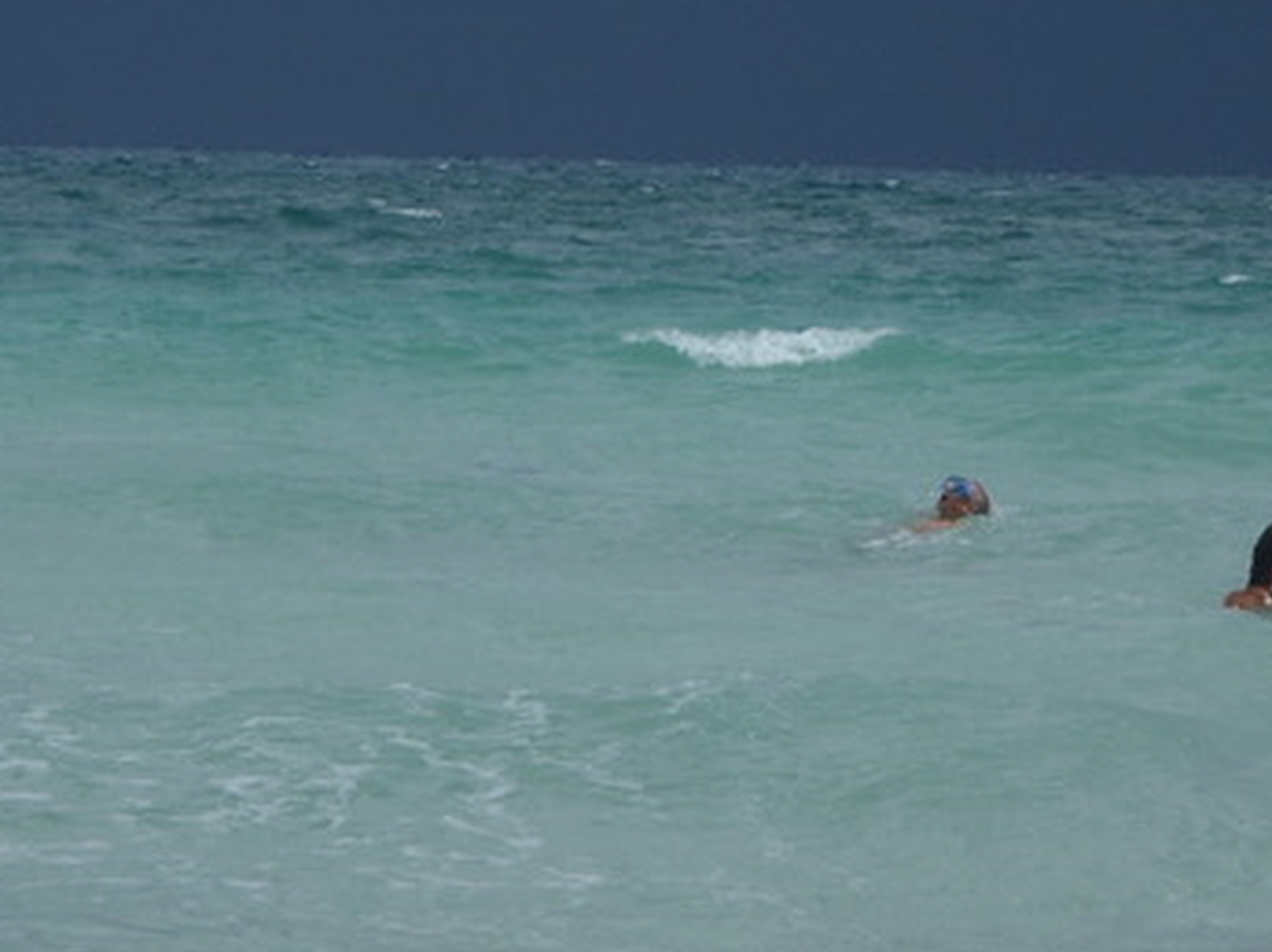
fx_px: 9511
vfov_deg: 5.7
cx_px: 915
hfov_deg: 7.6
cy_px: 533
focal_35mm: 259
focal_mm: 25
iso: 80
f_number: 5.9
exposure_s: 1/640
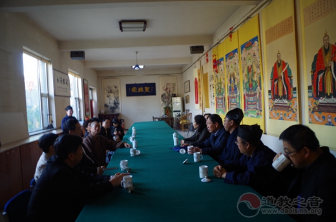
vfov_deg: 47.7
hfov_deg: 67.5
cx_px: 168
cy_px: 111
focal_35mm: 27
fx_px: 251
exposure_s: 1/6
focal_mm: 18
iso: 100
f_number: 3.5
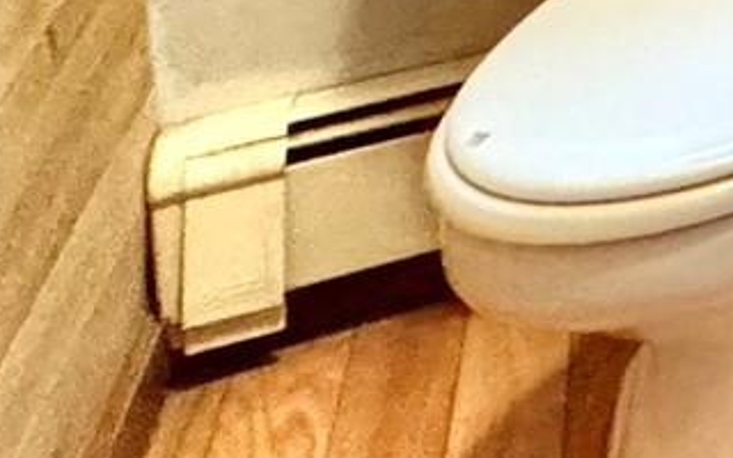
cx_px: 2000
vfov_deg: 10.6
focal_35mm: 95
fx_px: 1898
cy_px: -815
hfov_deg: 12.8
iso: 640
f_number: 2.2
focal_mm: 2.22
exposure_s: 1/60
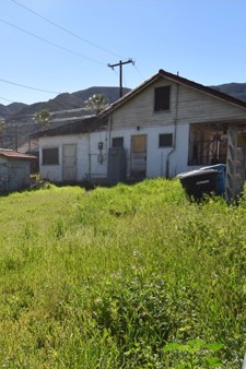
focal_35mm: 37
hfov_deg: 32.7
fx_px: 379
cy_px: 231
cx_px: -7
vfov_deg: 51.4
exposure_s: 1/320
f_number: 9
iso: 200
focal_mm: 13
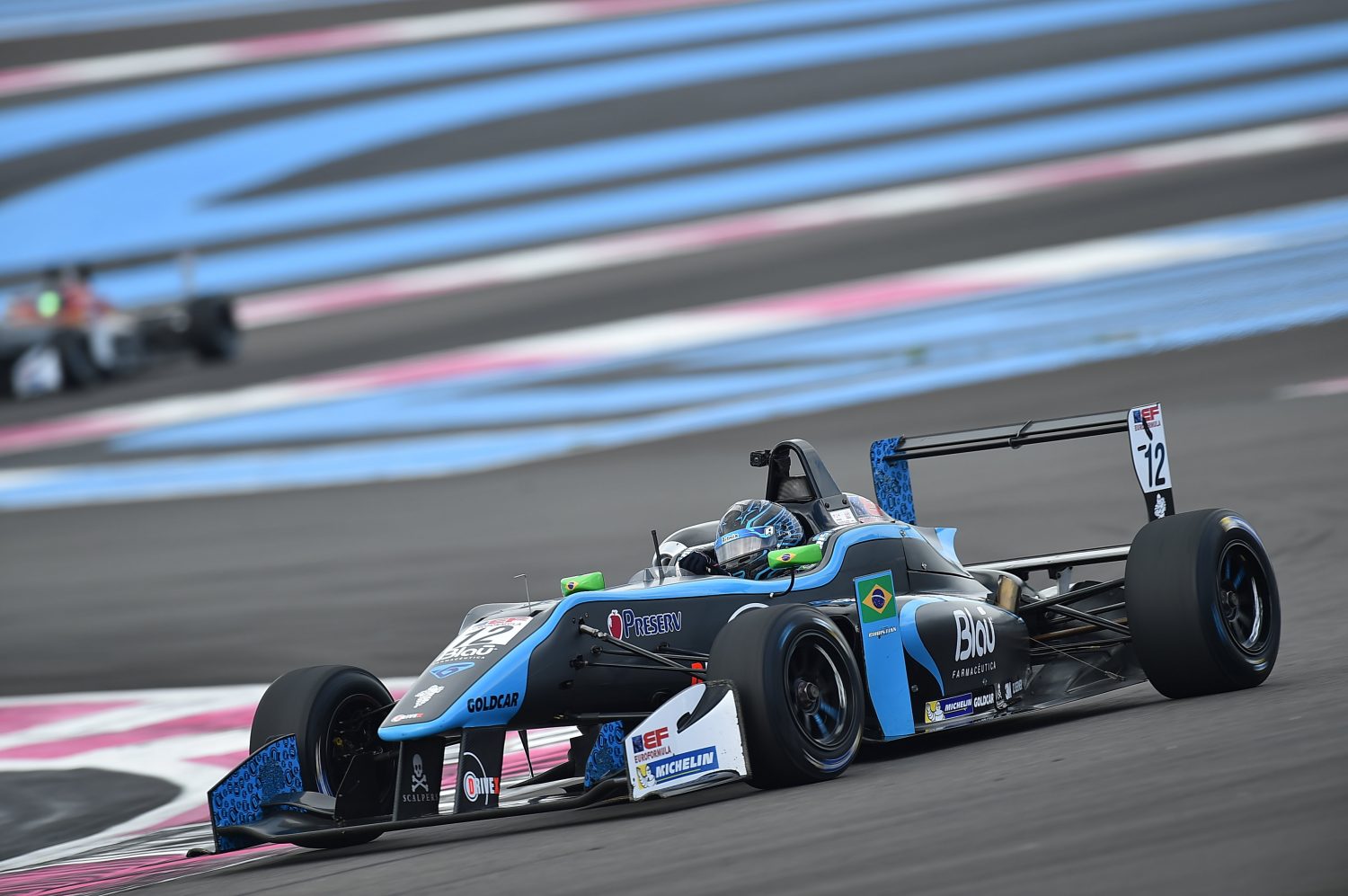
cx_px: 674
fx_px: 18703
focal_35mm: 500
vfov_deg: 2.7
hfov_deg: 4.1
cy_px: 448
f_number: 4
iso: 100
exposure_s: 1/400
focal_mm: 500
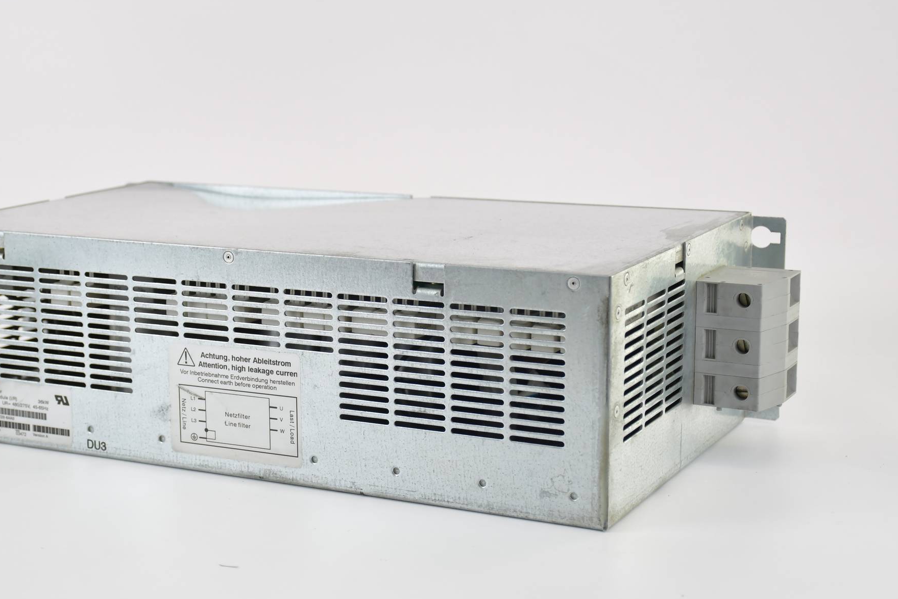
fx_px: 1746
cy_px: 321
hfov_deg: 28.8
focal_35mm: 70
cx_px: 357
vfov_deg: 19.5
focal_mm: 38
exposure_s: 1/160
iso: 320
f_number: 5
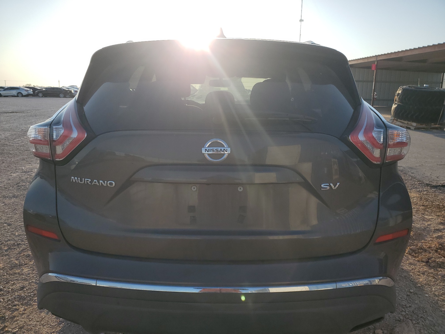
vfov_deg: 53.1
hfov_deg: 67.3
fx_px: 334
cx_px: 222
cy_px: 167
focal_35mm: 26
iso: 50
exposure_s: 1/3333
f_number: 1.5
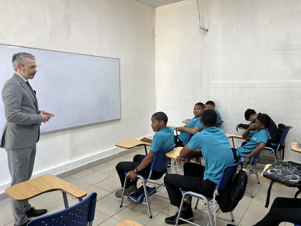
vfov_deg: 53.1
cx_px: 150
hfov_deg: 67.3
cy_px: 113
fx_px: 226
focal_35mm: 26
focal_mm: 5.7
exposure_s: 1/120
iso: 64
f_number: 1.5
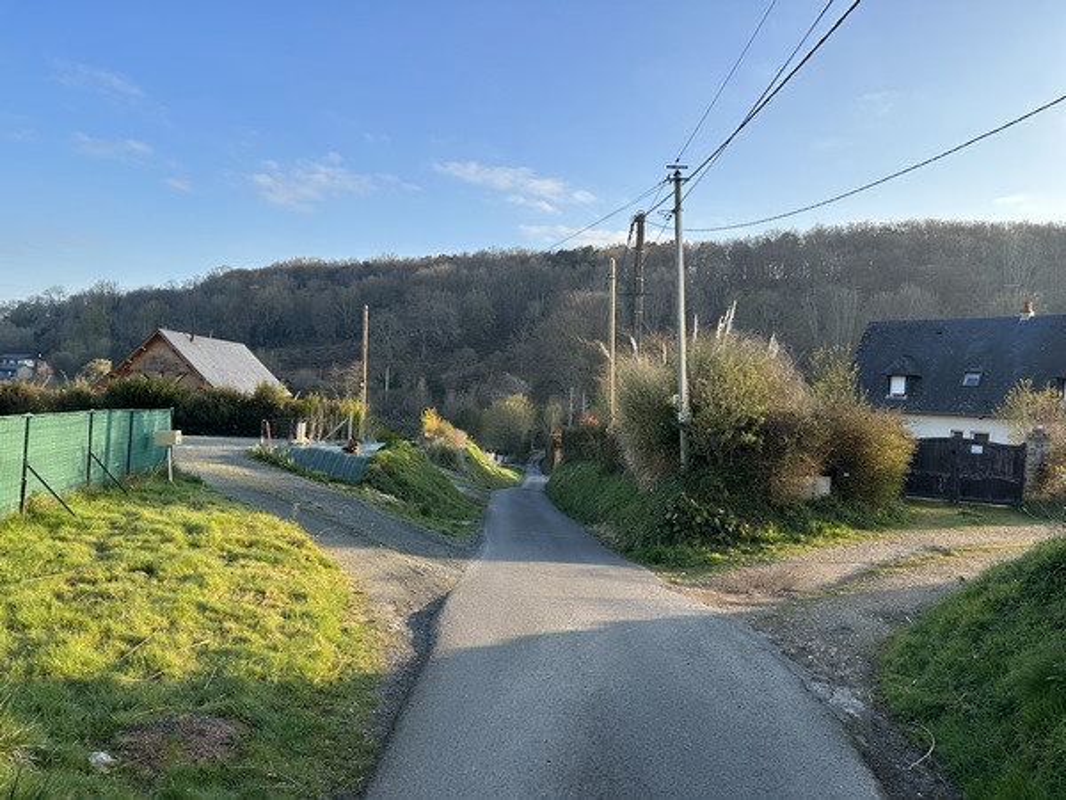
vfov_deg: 56.8
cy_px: 400
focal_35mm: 24
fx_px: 739
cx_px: 533
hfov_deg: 71.6
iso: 80
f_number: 1.78
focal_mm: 6.86
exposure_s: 1/1517
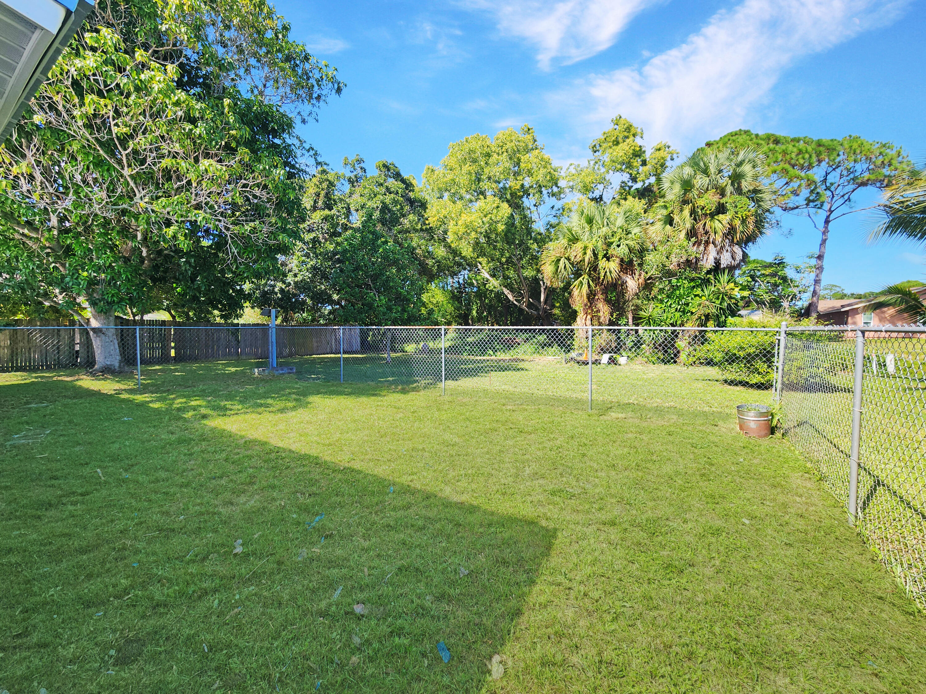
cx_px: 463
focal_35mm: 13
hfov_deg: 106.2
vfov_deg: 89.9
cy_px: 347
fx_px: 348
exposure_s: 1/616
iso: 50
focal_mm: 2.2
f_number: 2.2
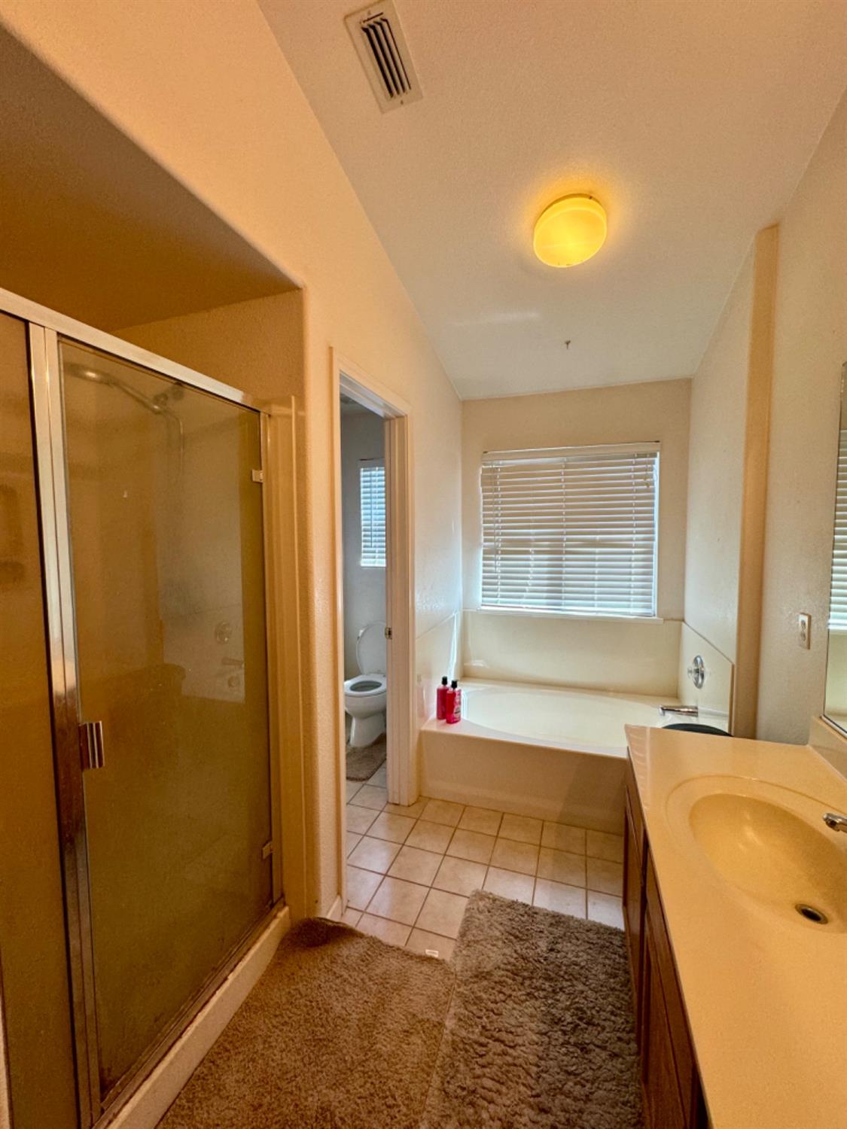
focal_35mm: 14
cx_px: 424
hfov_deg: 85.7
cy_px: 564
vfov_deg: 102.1
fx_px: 457
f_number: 2.2
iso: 160
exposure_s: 1/120
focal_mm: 2.22
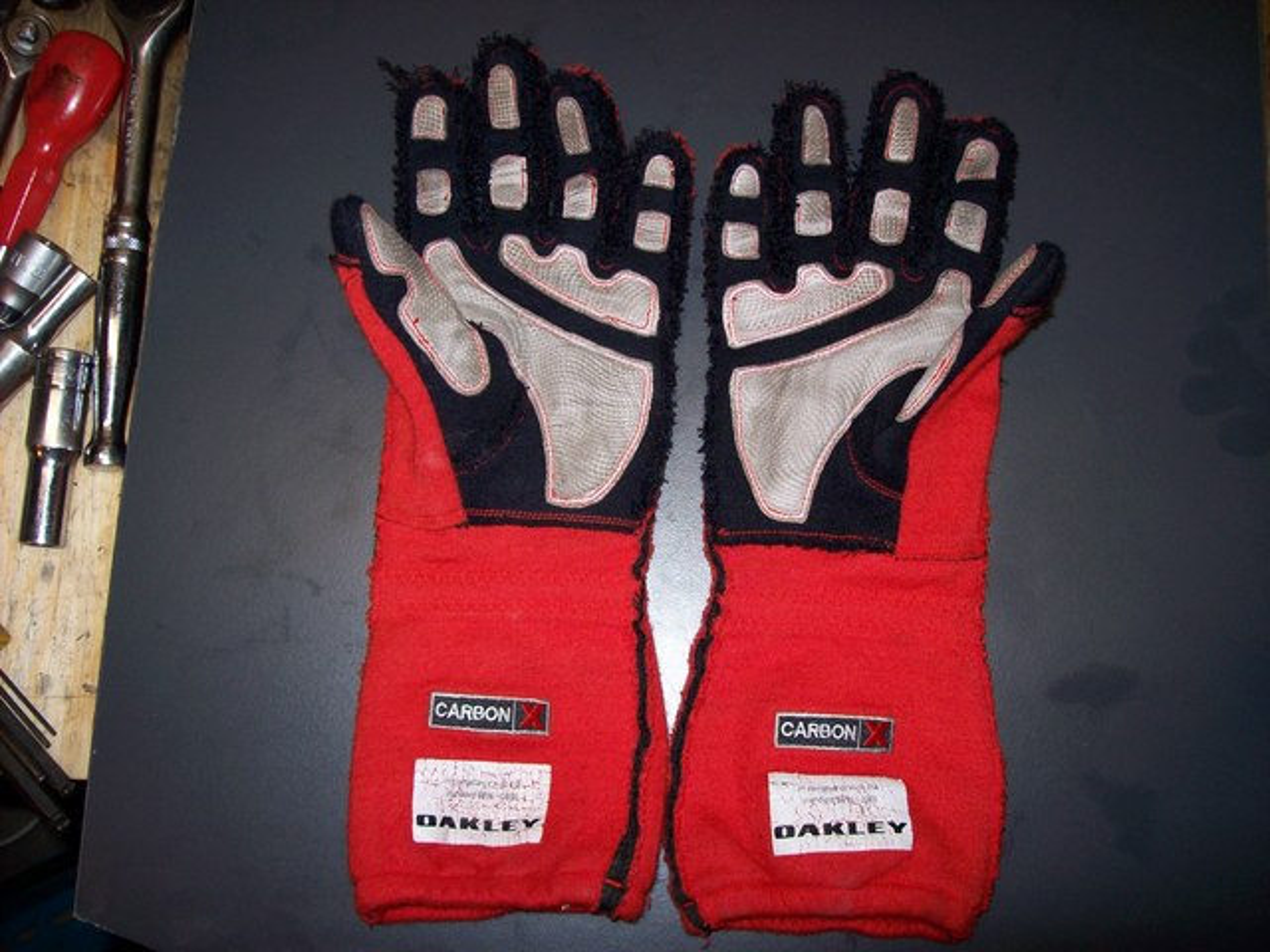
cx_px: 635
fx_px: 1321
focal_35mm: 36
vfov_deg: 39.7
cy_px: 476
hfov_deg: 51.4
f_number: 2.7
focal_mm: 6
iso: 80
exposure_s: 1/64
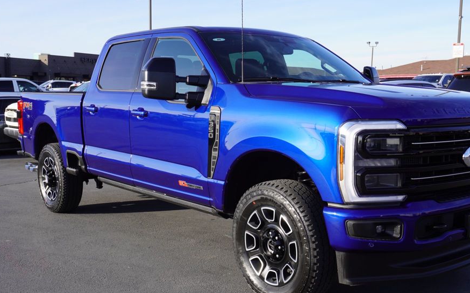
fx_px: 551
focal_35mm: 43
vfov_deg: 29.8
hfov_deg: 46.1
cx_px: 259
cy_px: 165
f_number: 8
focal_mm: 24
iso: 100
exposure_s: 1/125
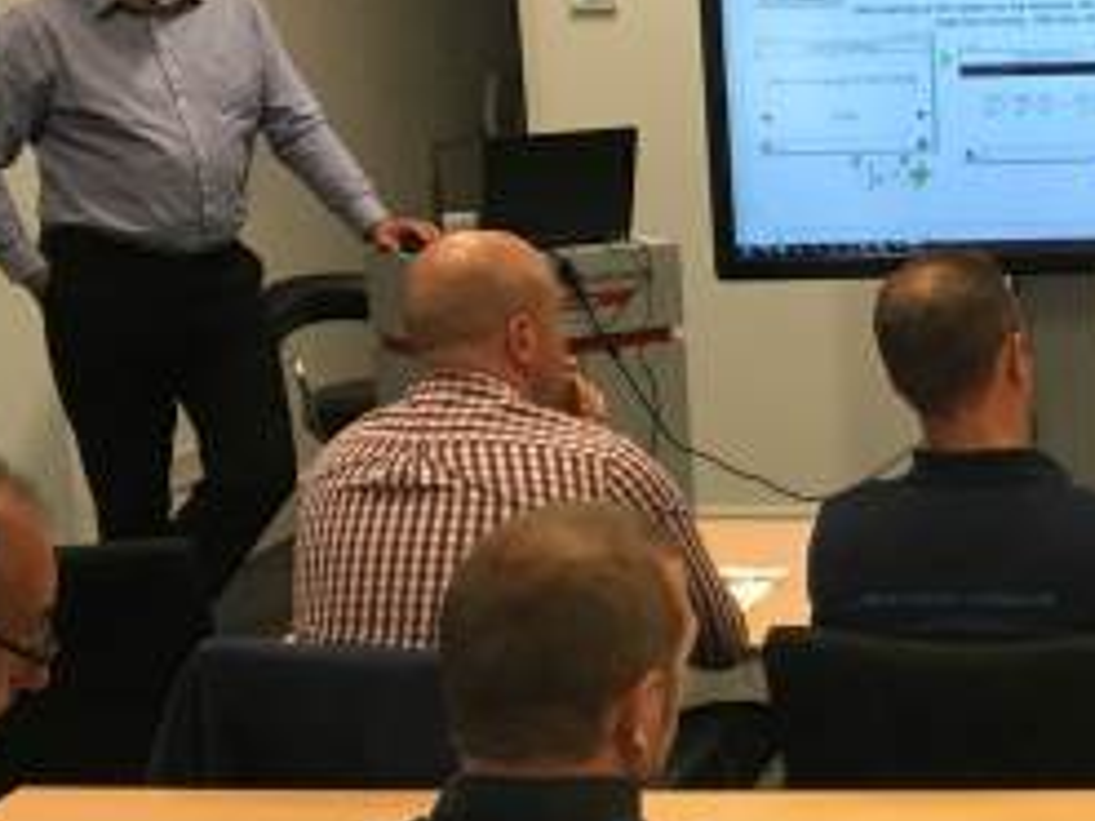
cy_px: 470
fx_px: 3162
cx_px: 1255
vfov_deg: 14.8
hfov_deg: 18.8
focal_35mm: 100
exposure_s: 1/33
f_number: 2.2
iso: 50
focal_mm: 4.15
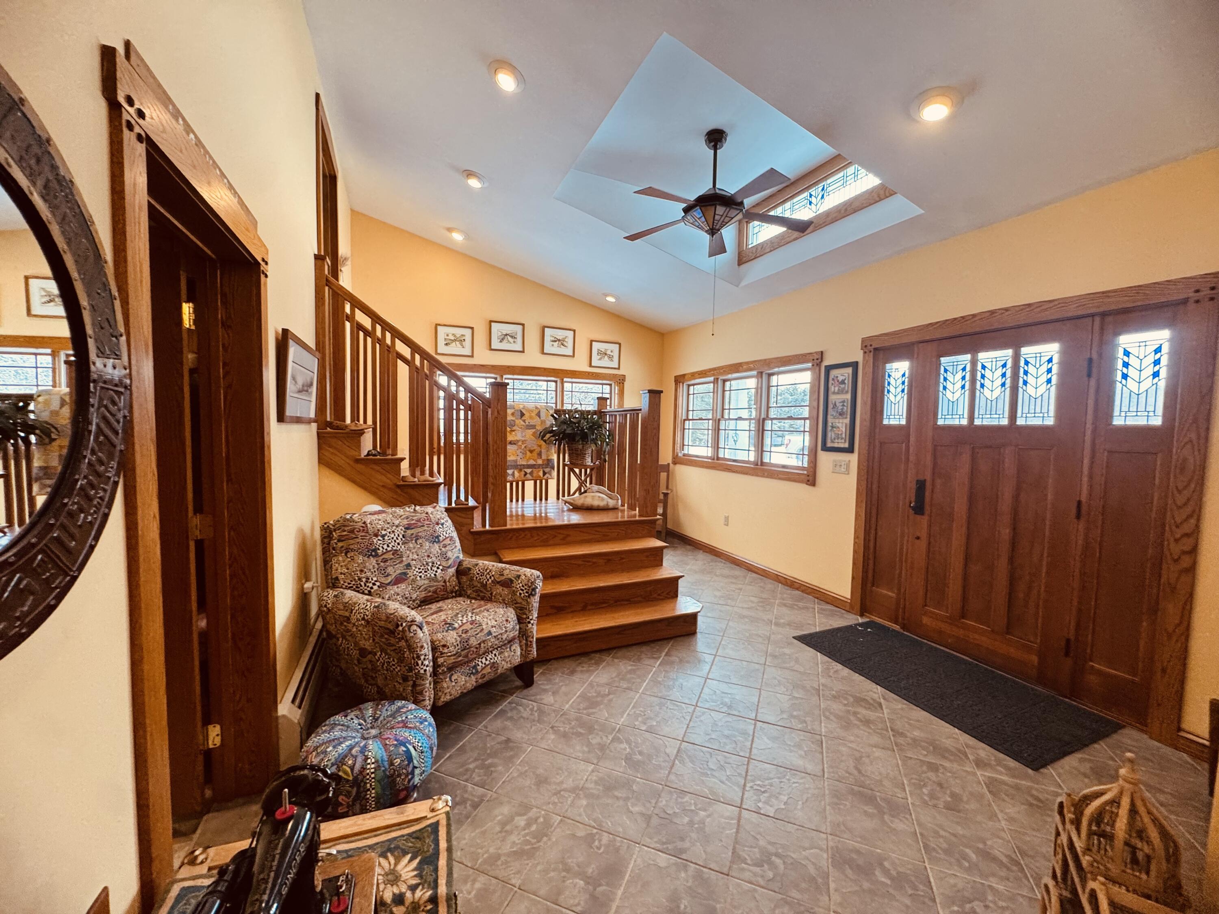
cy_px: 457
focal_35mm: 14
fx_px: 493
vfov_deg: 85.7
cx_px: 610
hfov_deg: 102.1
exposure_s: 1/120
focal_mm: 2.22
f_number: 2.2
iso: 160
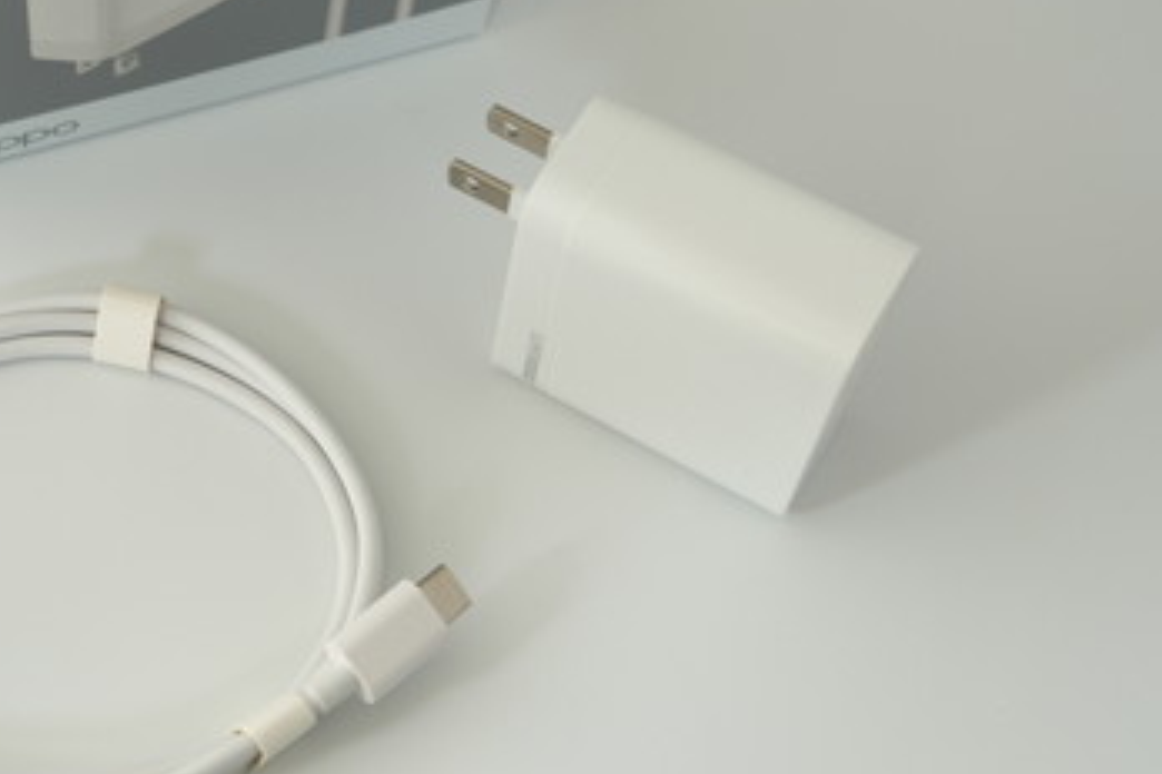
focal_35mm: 74
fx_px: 2388
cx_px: 194
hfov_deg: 26.7
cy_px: 367
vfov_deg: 18.4
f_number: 5
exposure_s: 1/40
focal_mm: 39
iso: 100
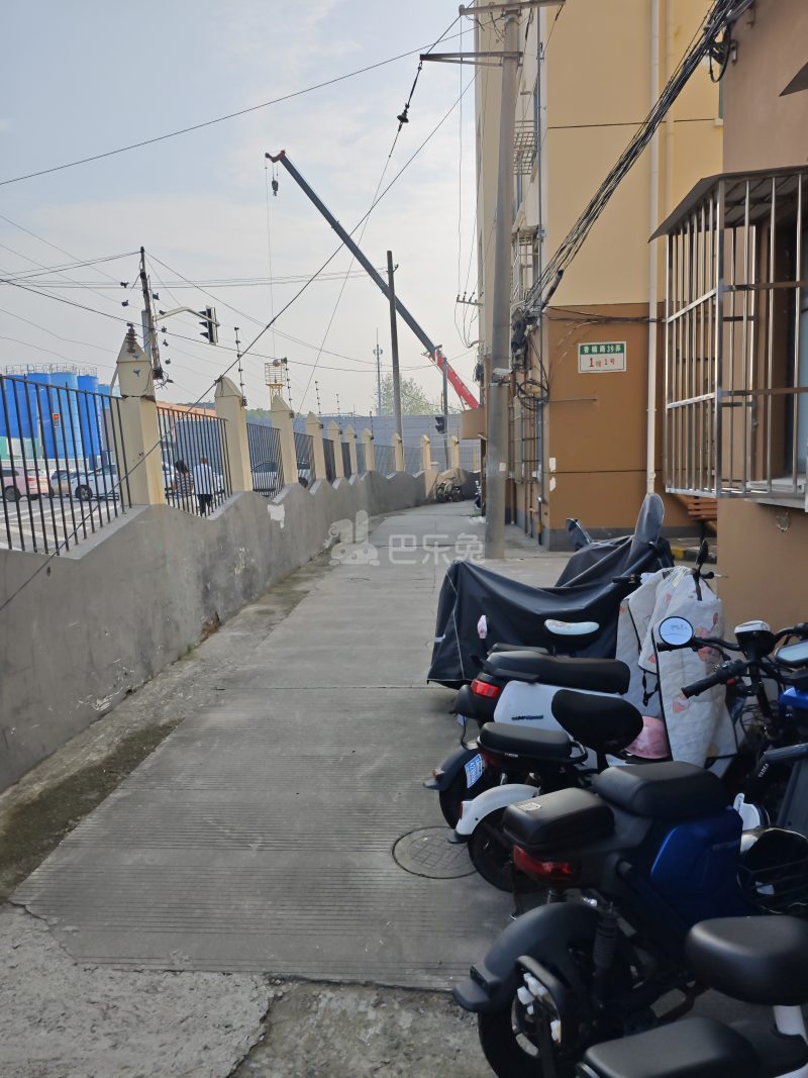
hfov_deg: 58.9
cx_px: 404
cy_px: 539
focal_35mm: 23
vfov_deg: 73.9
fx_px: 716
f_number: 2
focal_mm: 8.72
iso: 50
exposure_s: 1/3111
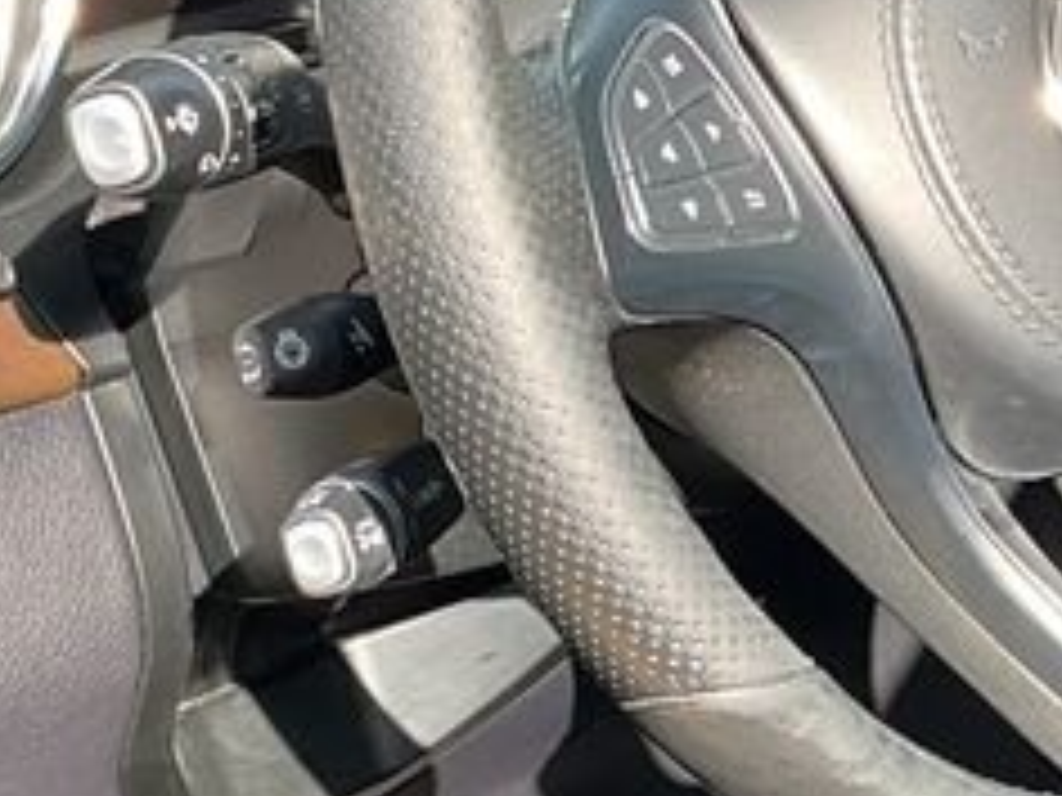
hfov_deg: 15.4
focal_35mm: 126
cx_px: 1066
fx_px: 3866
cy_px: 508
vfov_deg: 11.8
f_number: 1.8
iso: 25
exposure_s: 1/120
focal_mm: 3
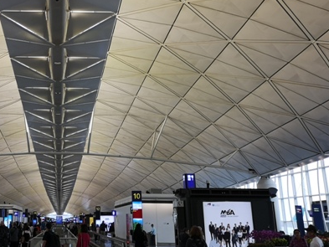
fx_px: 523
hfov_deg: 33.7
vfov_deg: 25.8
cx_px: 58
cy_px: 26
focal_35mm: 55
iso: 80
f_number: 1.8
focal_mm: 3.95
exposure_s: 1/100
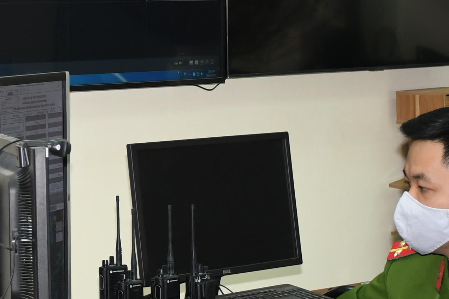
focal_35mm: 157
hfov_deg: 12.9
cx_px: -4
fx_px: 1958
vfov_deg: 8.7
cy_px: 38
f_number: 4
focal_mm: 32
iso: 800
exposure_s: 1/250
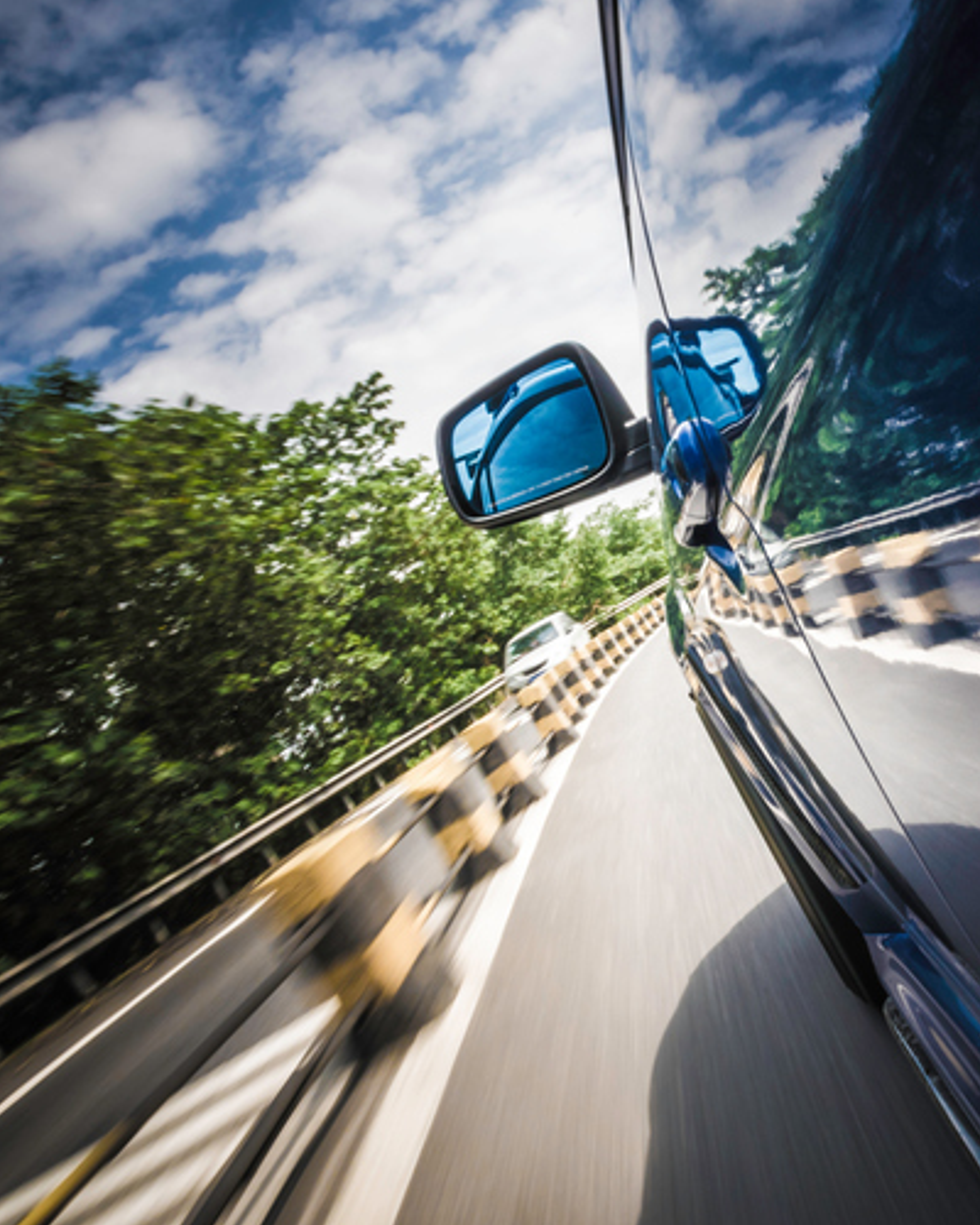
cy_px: 605
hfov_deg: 44.1
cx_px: 751
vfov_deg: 55.7
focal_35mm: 32
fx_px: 1160
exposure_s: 1/30
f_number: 22
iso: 200
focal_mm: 12
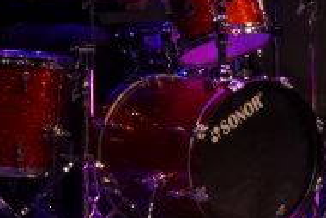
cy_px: -77
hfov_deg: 3.8
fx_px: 4775
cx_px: 835
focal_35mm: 527
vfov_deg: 2.6
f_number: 3.5
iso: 1250
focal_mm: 45
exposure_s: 1/160
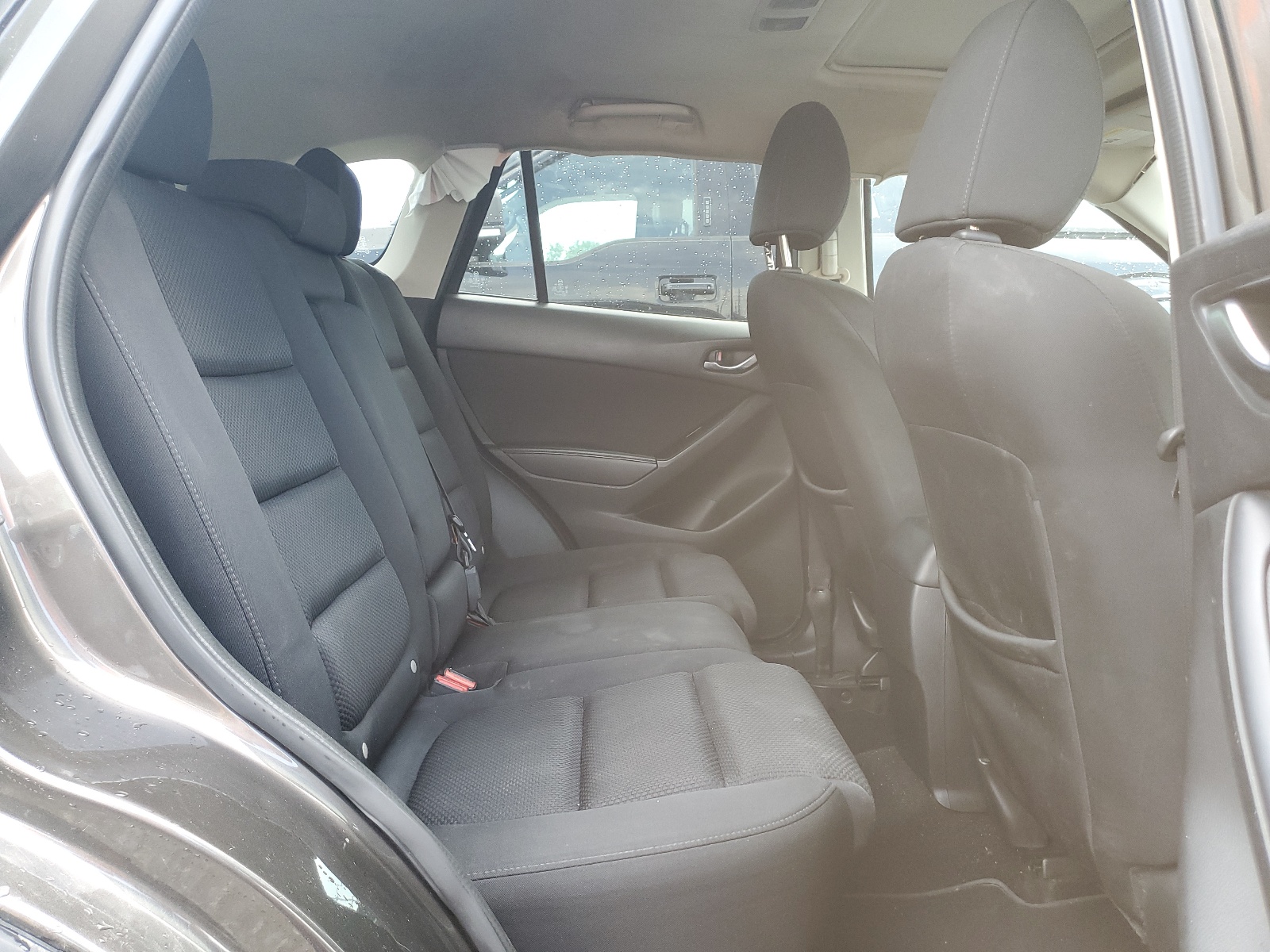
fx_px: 954
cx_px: 635
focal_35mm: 26
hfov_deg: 67.3
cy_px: 476
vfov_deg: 53.1
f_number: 1.5
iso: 97
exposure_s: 1/120
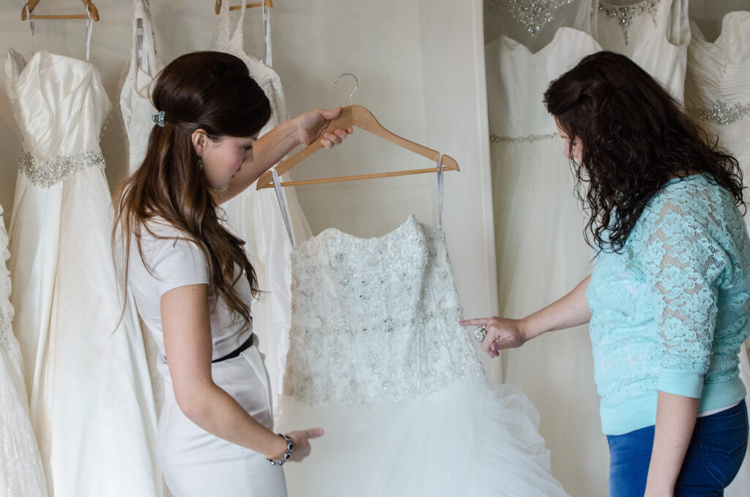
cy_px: 248
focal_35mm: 135
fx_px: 2806
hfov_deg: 15.2
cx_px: 375
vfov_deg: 10.1
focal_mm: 90
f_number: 8
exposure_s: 1/125
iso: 2000
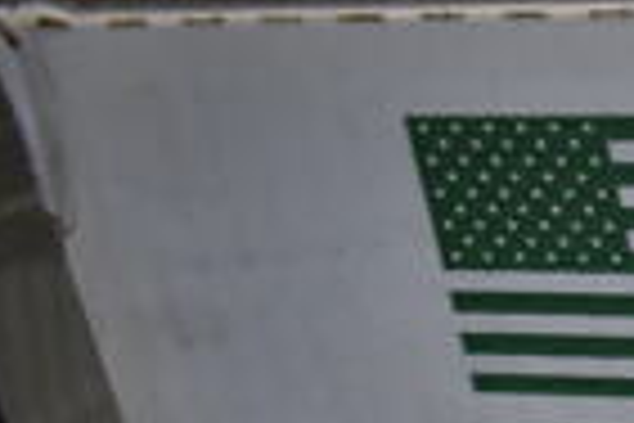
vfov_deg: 11.4
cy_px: 554
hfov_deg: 14.1
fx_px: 2060
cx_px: 1349
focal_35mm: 117
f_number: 3.5
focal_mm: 18
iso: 800
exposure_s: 1/125
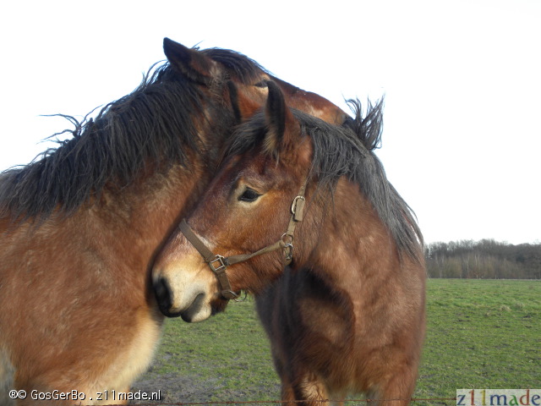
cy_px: 203
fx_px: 813
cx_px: 270
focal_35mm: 52
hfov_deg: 36.8
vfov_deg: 28.0
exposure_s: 1/88.7
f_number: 3.5
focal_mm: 9.2
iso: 64
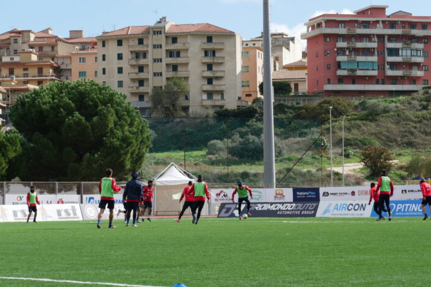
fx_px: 1604
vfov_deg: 10.2
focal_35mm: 134
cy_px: 160
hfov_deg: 15.3
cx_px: 229
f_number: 8
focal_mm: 60
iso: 200
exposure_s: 1/400
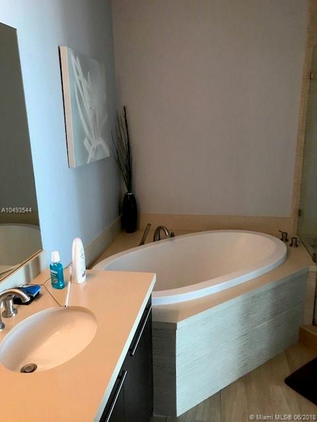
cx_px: 158
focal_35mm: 28
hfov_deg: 49.7
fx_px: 342
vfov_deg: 63.4
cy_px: 211
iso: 40
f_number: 1.8
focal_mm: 3.99
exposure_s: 1/17
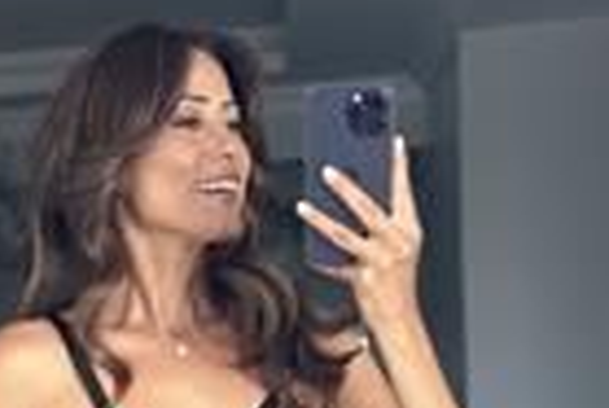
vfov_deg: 7.3
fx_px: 3082
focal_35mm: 182
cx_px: 219
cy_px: 847
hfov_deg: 11.3
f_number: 1.78
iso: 125
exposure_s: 1/121
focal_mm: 6.86
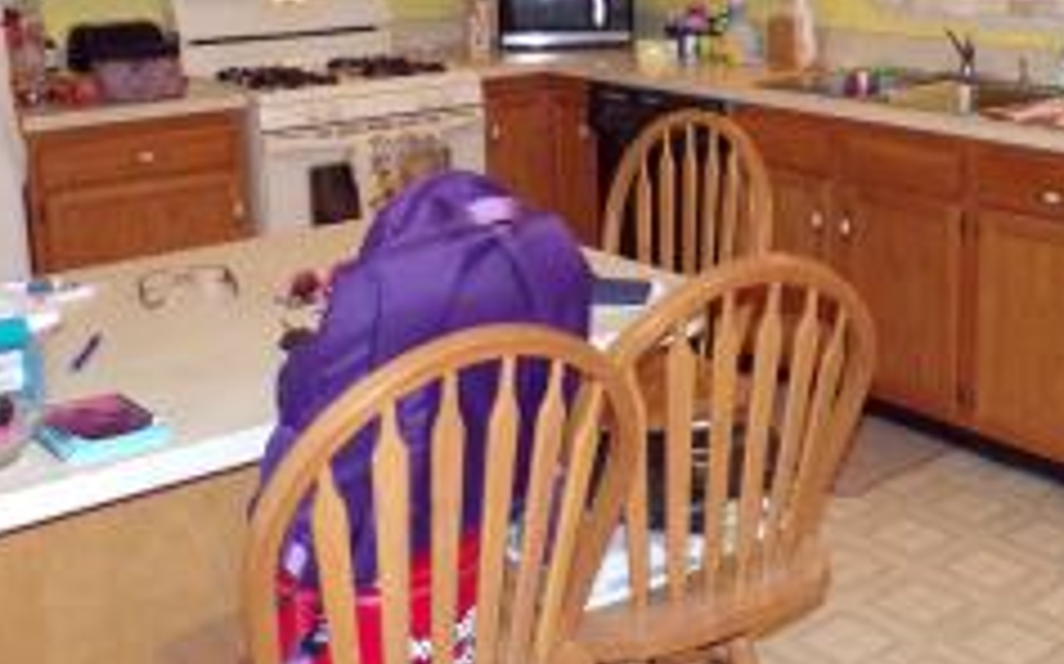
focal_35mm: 50
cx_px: 727
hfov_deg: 39.7
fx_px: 1450
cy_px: 166
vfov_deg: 25.5
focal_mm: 5
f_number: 3.1
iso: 481
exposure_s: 1/34
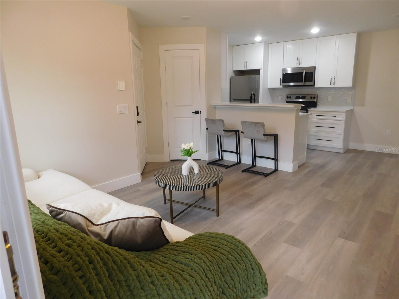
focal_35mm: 23
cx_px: 200
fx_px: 265
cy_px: 150
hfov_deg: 73.9
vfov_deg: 58.9
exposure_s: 1/30
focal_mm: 4
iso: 140
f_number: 3
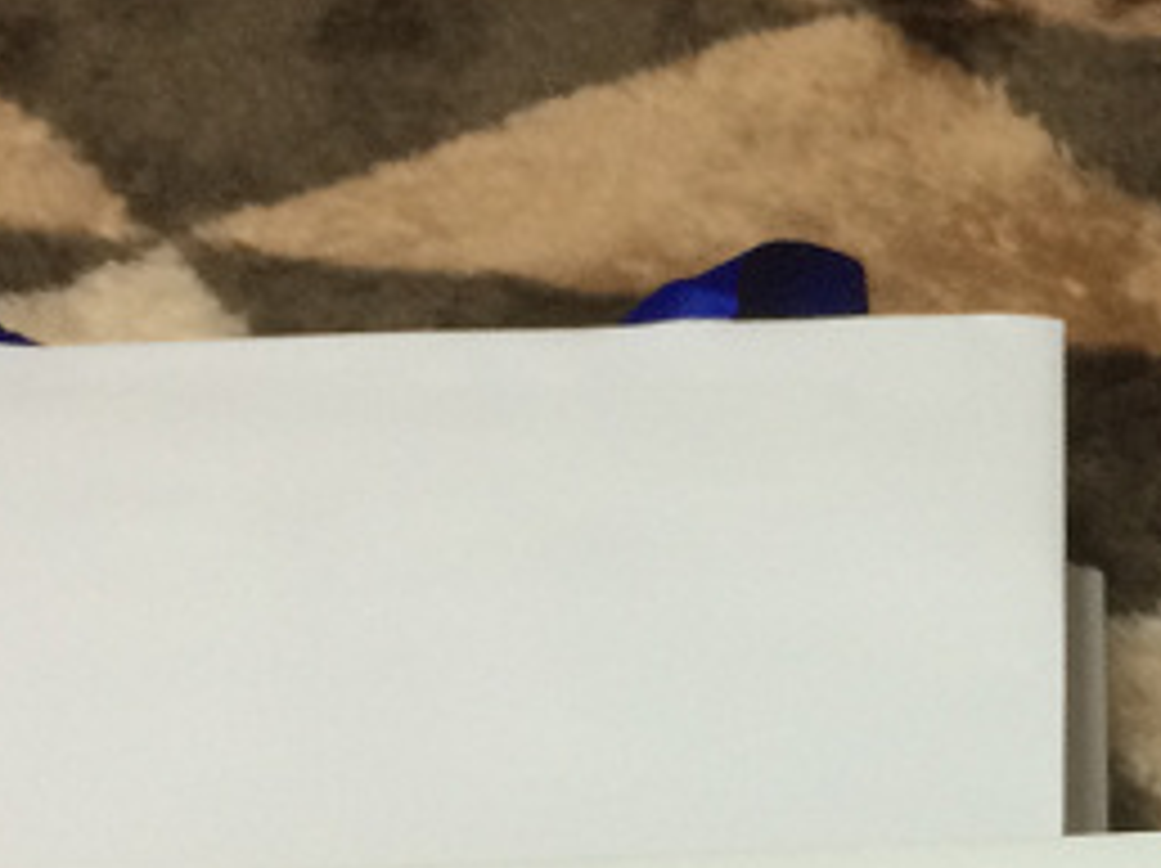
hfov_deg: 21.5
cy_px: 1016
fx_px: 3016
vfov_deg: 15.8
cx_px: 940
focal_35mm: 90
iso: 100
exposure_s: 1/30
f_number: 2.2
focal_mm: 4.15
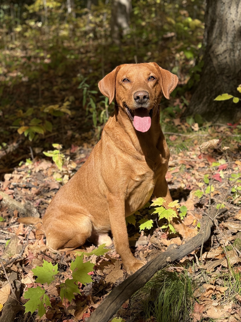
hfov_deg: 30.3
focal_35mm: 48
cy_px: 161
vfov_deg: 39.7
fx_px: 446
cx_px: 120
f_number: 1.78
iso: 64
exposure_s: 1/2146
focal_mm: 6.76
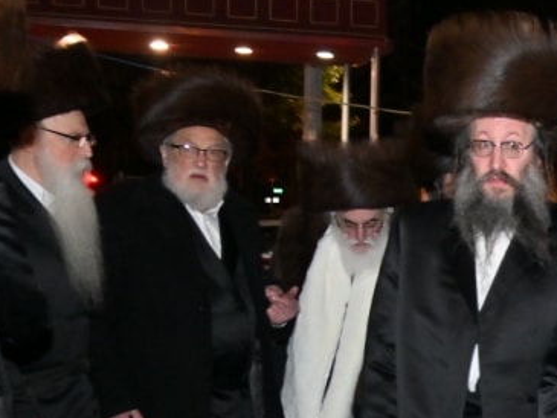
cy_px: 357
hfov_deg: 18.6
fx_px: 1561
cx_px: 751
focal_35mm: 97
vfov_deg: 15.1
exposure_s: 1/125
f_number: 4
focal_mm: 24
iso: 800
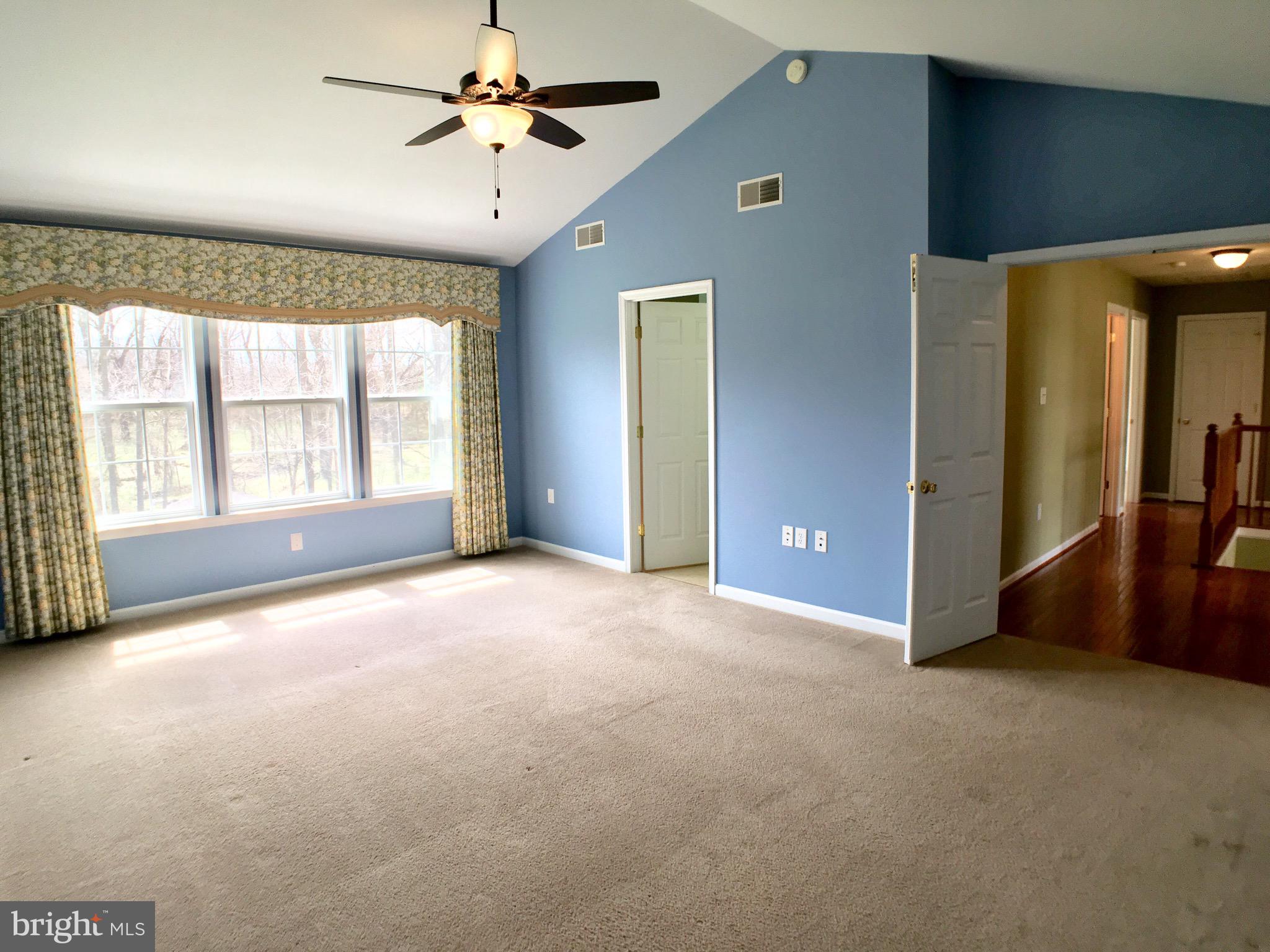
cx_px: 635
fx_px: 1064
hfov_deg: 61.7
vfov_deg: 48.2
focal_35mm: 29
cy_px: 476
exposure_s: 1/120
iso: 40
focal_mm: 4.15
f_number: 2.2
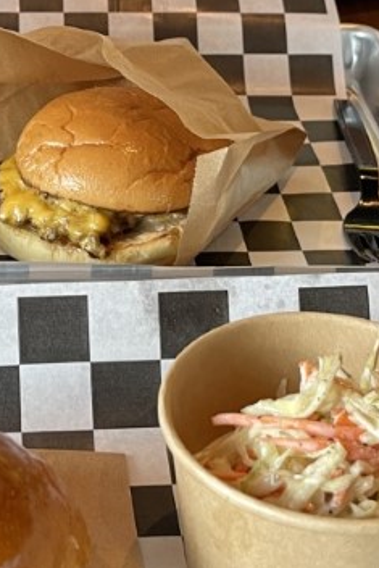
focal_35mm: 86
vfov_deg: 23.6
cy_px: 223
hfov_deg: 15.8
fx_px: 1357
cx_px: 98
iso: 80
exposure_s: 1/50
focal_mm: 5.1
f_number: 1.6
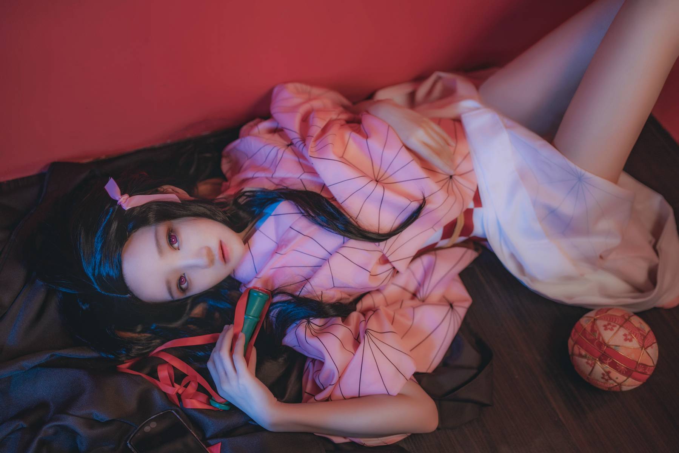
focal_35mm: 35
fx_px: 660
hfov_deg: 54.4
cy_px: 226
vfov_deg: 37.9
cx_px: 340
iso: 320
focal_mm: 35
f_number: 1.4
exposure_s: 1/125
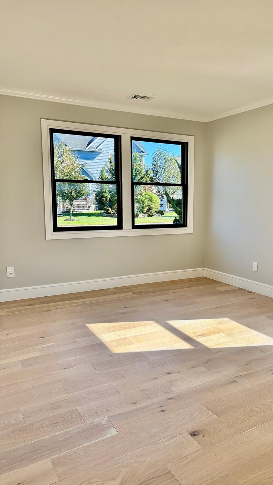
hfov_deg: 39.7
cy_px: 245
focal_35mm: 29
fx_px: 373
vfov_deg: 66.1
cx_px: 184
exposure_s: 1/399
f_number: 1.6
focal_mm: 5.96
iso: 50
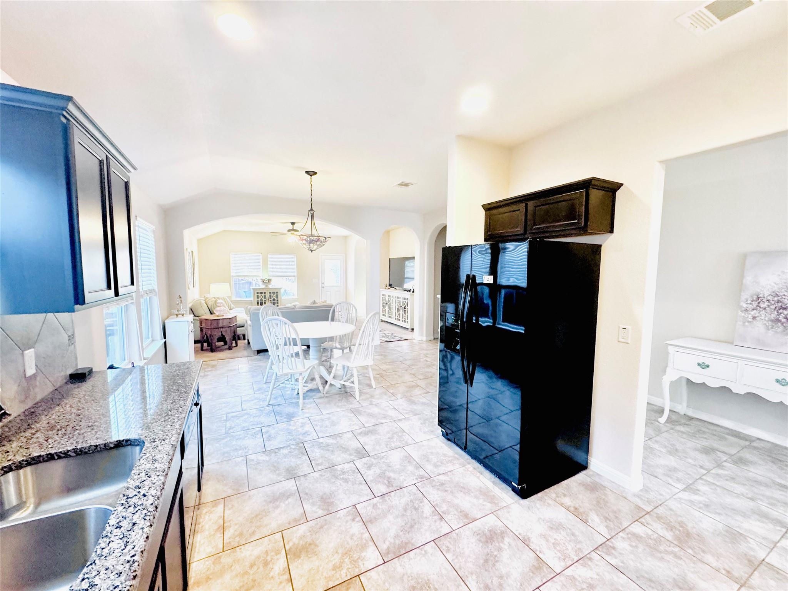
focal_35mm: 14
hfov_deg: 102.1
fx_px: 319
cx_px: 394
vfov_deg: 85.7
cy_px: 296
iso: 320
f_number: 2.2
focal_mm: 2.22
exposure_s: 1/60
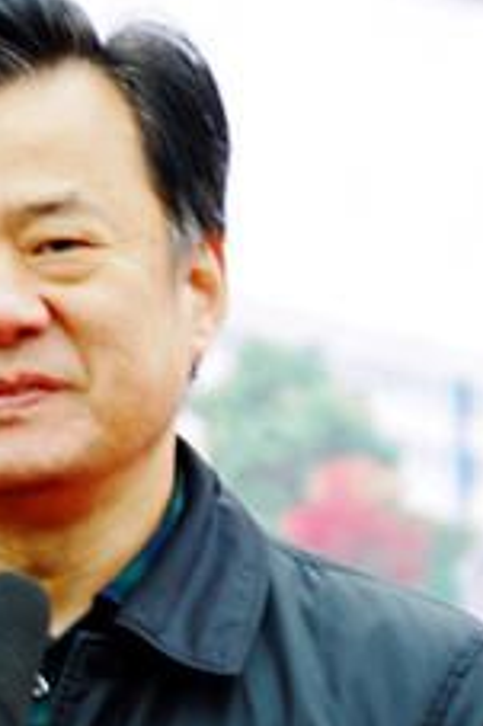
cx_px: 64
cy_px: 745
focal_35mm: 517
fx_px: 10420
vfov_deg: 4.0
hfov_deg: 2.7
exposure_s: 1/125
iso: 320
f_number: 5.6
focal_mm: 130
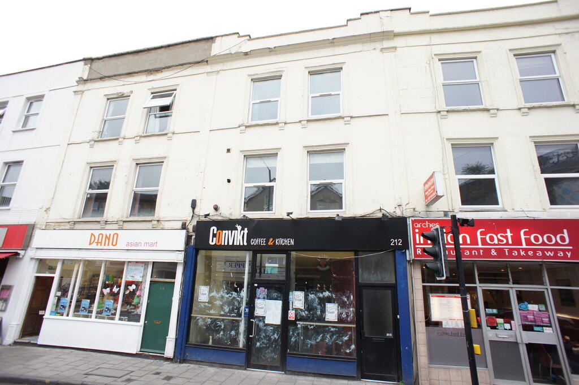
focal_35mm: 24
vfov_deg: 53.1
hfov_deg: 73.8
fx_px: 386
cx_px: 290
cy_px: 192
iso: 200
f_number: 4
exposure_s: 1/60
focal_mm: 16
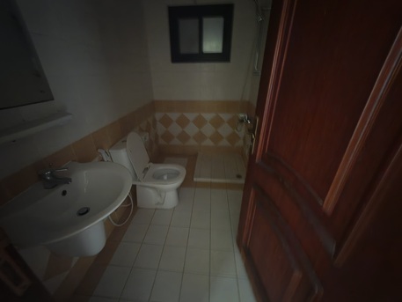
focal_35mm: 13
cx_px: 201
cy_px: 151
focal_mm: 2.2
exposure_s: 1/8.33
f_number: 1.9
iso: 1600
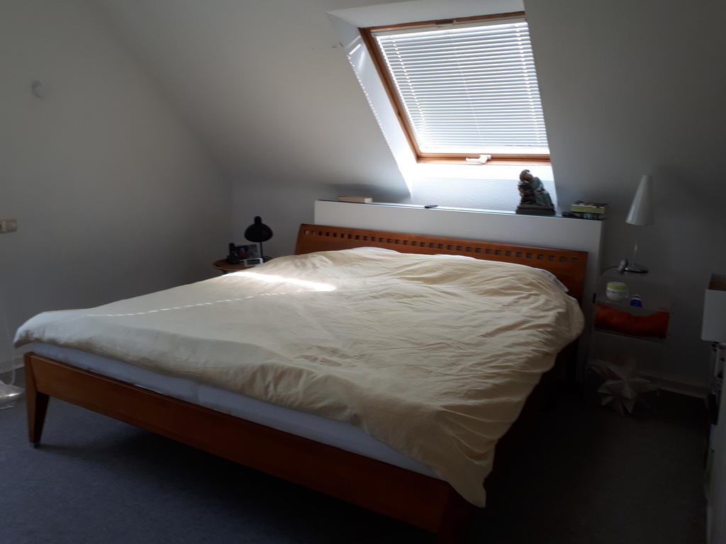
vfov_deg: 51.4
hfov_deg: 65.3
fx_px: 566
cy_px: 272
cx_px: 363
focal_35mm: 27
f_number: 1.9
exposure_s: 1/33
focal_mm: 3.6
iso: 40
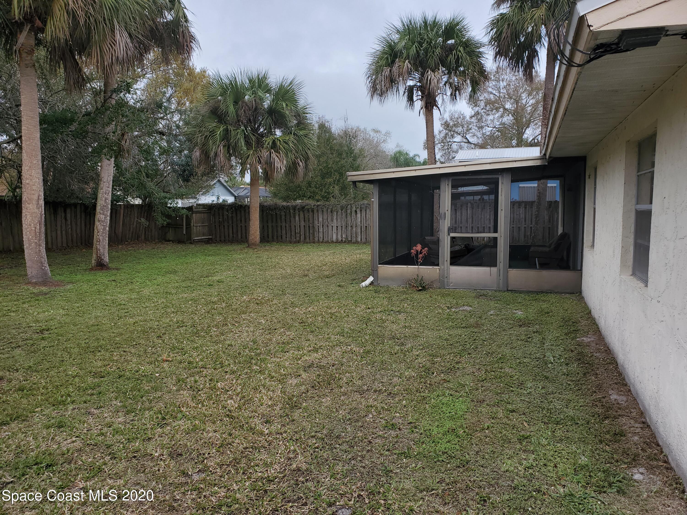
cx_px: 344
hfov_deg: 67.3
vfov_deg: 53.1
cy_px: 258
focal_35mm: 26
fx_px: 516
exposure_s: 1/1087
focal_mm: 4.3
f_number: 2.4
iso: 50
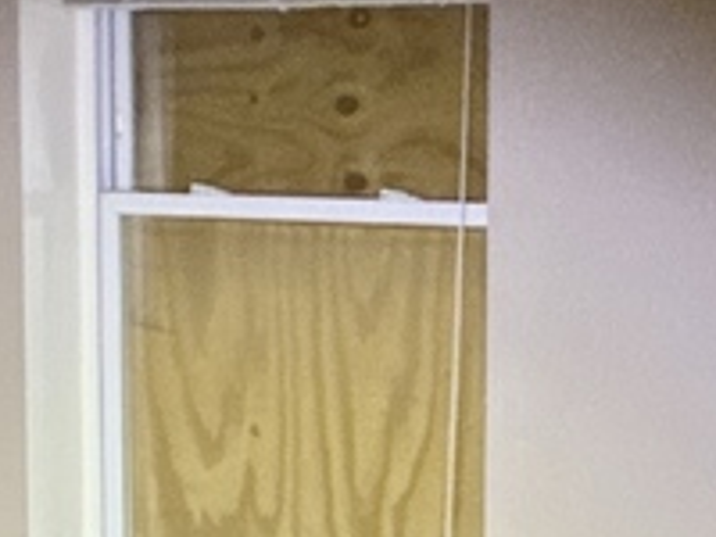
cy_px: 365
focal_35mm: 101
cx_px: 480
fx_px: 2089
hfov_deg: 19.4
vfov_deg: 14.6
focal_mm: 2.22
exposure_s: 1/60
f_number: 2.2
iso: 640
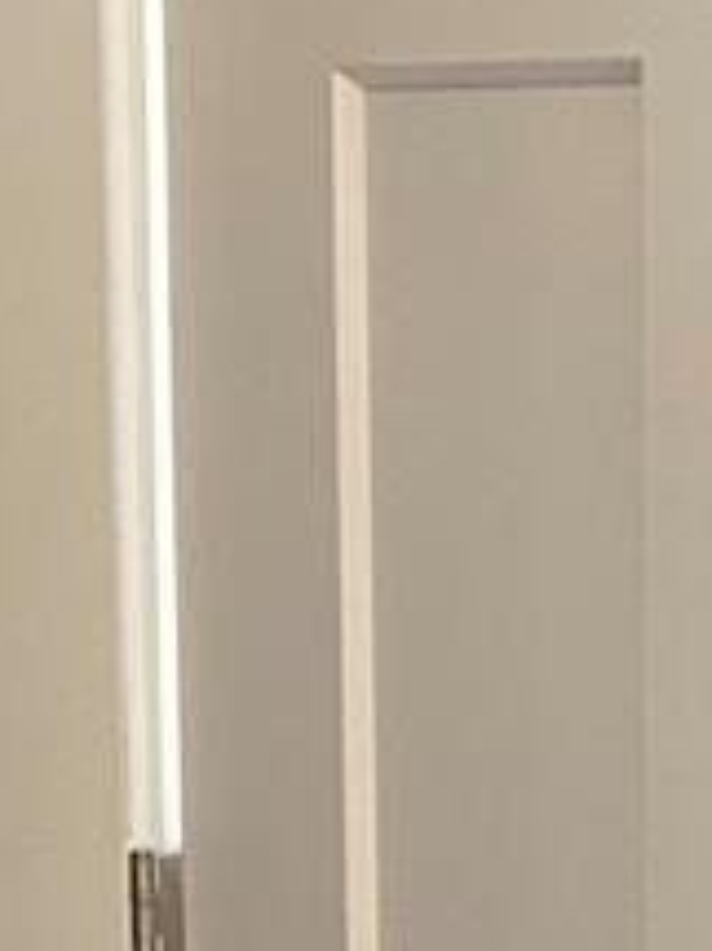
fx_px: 3981
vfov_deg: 13.5
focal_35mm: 145
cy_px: 929
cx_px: -924
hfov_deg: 9.3
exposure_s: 1/60
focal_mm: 4.25
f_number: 1.8
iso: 250
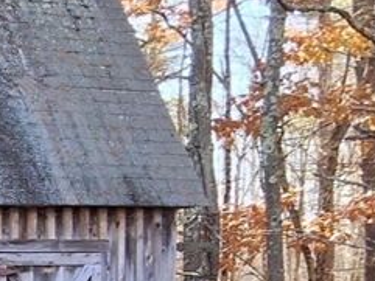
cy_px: 489
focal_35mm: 119
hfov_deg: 13.9
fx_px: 1290
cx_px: -389
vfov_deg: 11.6
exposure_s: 1/124
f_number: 1.9
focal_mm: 2.91
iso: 32
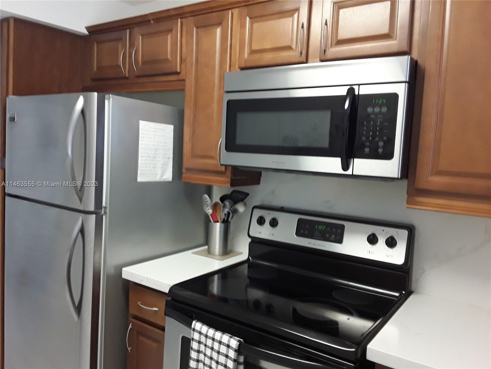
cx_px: 246
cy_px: 184
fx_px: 383
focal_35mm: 27
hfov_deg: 65.3
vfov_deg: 51.4
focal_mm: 2.91
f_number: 1.9
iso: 125
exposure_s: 1/30
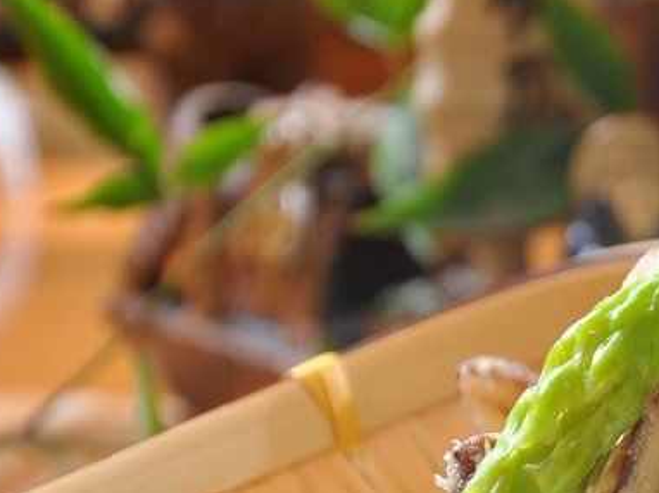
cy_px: 538
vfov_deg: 6.6
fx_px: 4262
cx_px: 830
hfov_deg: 8.7
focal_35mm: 224
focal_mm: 58
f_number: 5.6
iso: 200
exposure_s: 1/100
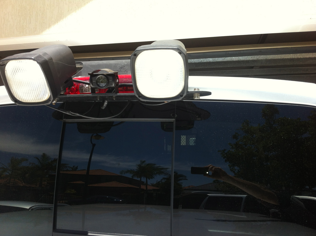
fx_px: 319
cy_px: 118
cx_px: 158
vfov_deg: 40.6
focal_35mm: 35
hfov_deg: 52.7
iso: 80
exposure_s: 1/564
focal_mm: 3.85
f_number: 2.8
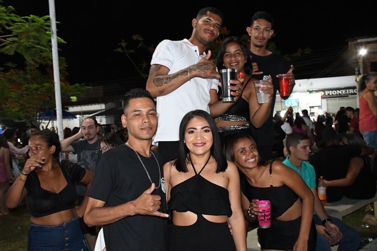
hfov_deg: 57.2
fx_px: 346
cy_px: 126
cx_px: 188
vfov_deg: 40.0
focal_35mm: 33
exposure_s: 1/60
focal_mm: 22
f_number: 6.3
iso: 8000
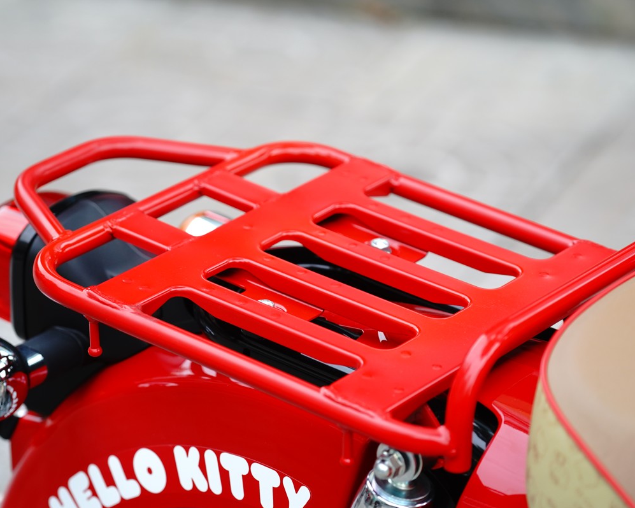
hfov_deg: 13.0
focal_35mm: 148
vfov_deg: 10.4
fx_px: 2781
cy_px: 254
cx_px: 309
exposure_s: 1/250
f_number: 4
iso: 1000
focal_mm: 131
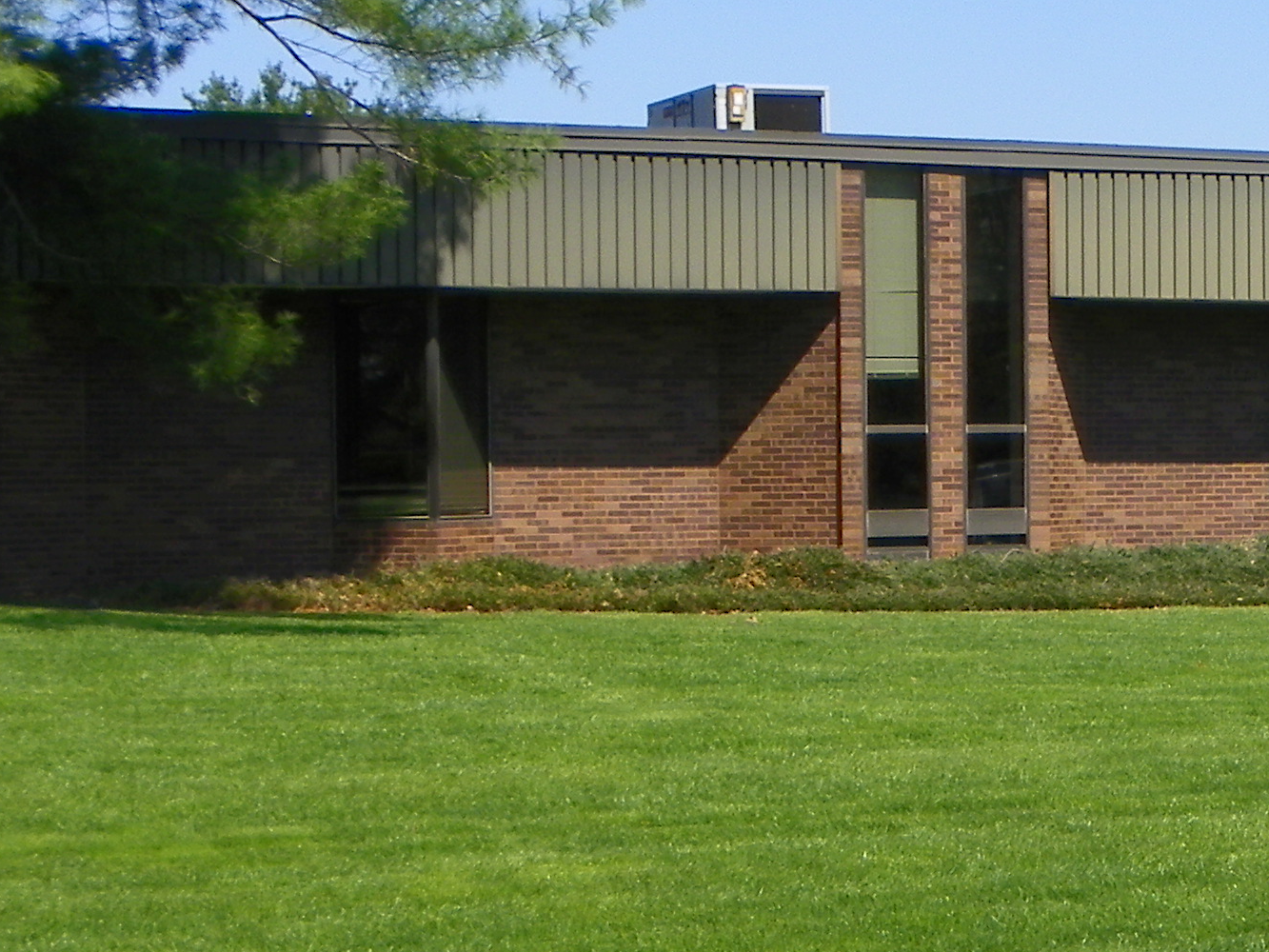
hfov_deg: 19.1
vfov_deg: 14.9
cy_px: 460
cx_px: 1373
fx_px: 3630
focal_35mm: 99
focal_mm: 5.9
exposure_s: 1/250
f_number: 4.5
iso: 64
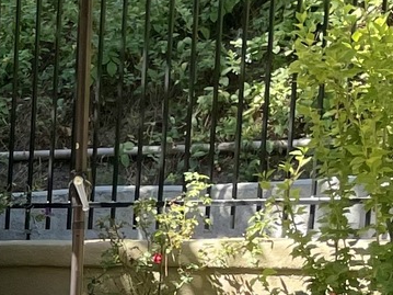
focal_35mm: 145
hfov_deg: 11.4
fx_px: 1646
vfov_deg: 9.8
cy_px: 503
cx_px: -542
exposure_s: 1/910
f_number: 1.6
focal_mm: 4.2
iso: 32
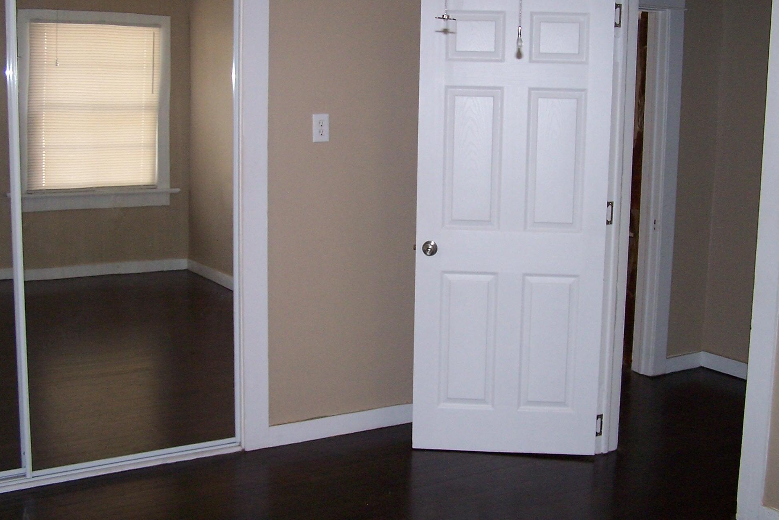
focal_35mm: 47
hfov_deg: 41.8
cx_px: 442
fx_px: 1017
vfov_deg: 28.6
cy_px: 231
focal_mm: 6.3
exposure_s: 1/60
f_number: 2.8
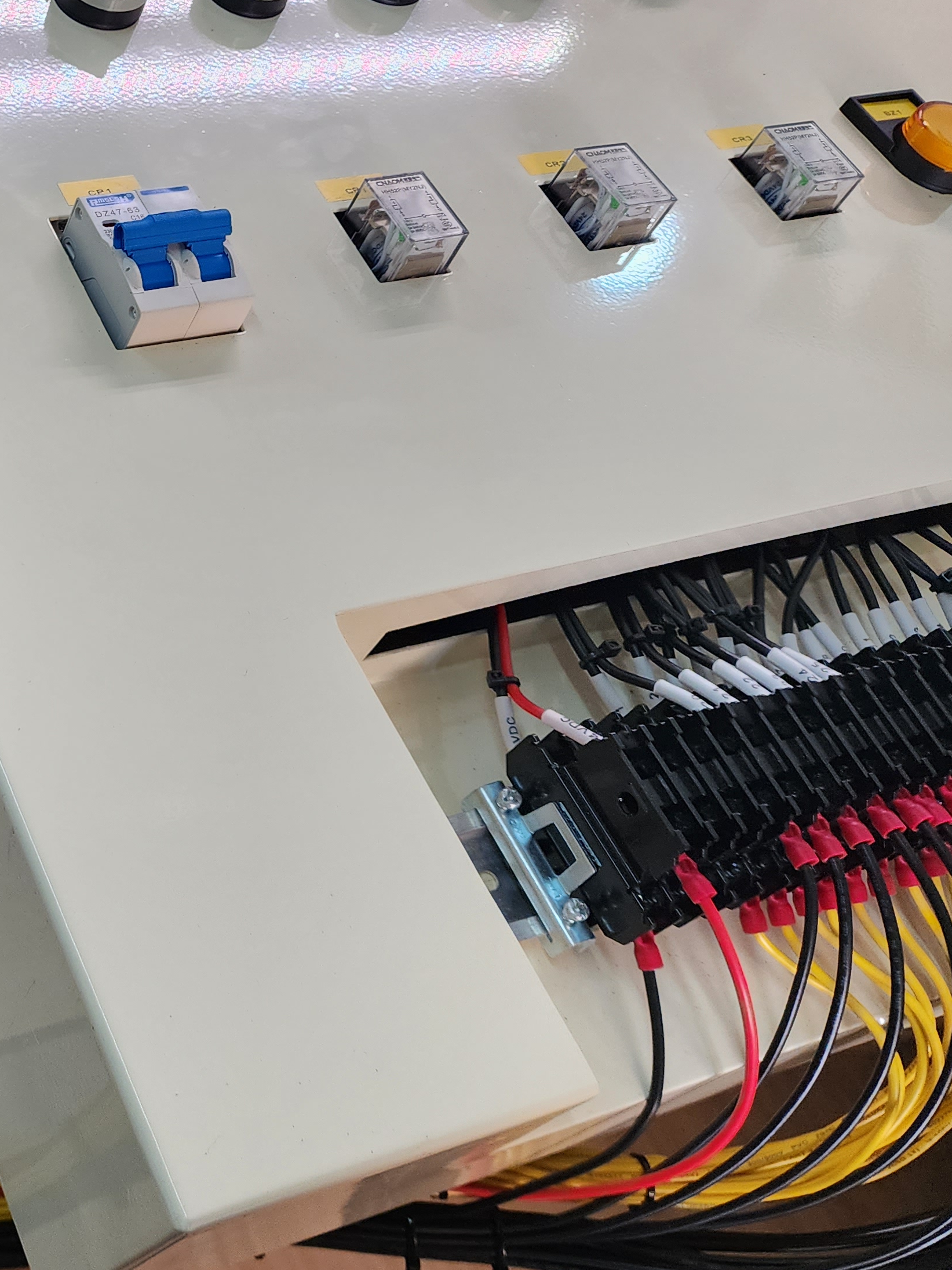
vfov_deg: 44.7
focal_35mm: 42
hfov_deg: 29.5
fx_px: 1540
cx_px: -192
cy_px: 539
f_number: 1.8
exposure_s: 1/100
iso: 160
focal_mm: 6.4
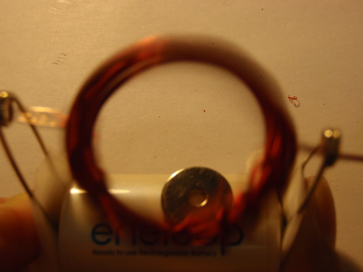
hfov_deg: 51.4
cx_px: 182
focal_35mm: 36
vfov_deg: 39.7
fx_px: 378
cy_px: 136
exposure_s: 1/30
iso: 200
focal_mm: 6.53
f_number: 4.1
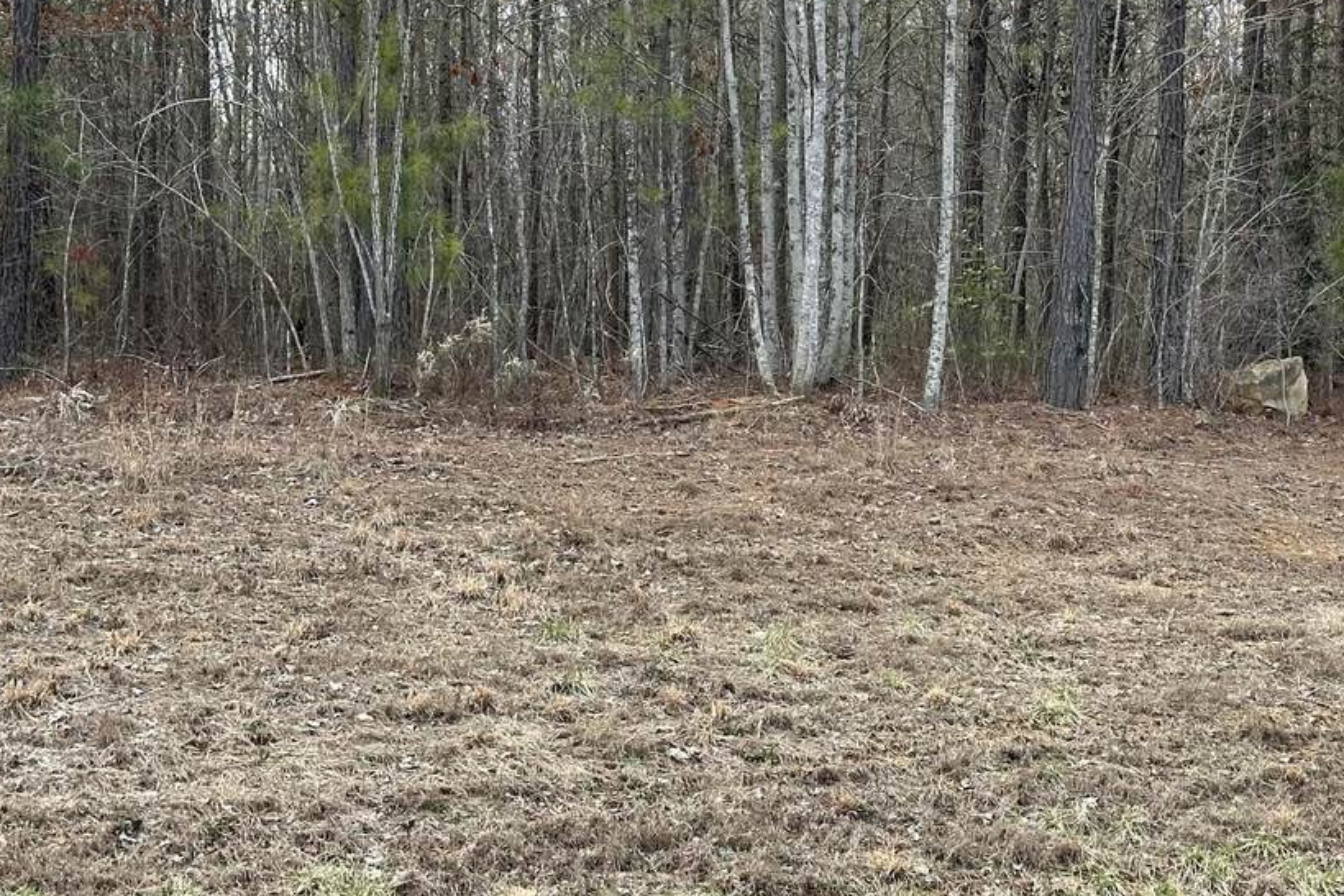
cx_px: 896
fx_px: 2912
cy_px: 162
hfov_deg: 25.9
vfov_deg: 17.3
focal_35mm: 78
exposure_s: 1/208
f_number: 1.78
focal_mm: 6.86
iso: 64
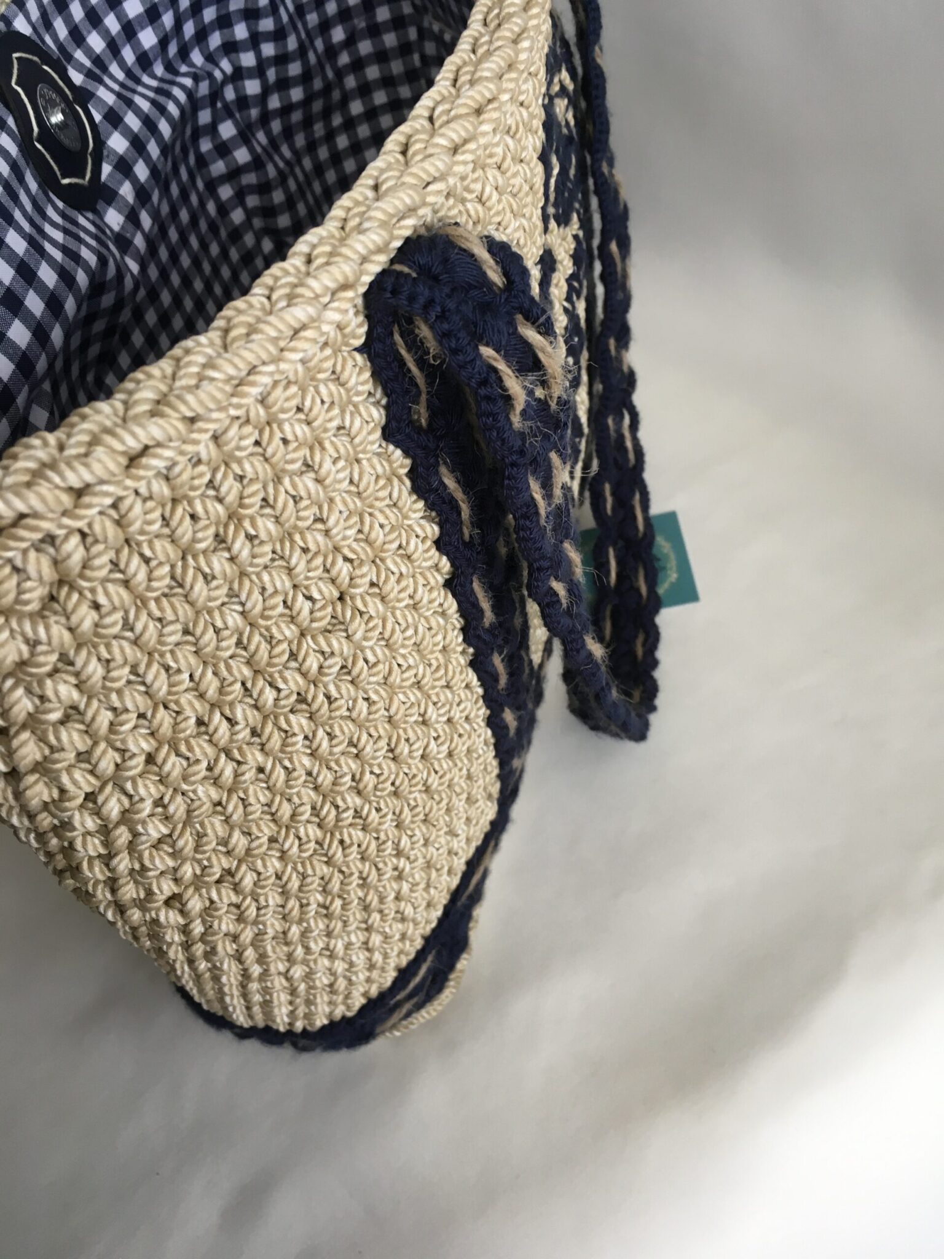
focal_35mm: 29
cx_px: 472
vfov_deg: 61.7
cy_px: 630
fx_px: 1054
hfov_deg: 48.2
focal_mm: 4.15
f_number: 2.2
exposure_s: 1/33
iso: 32
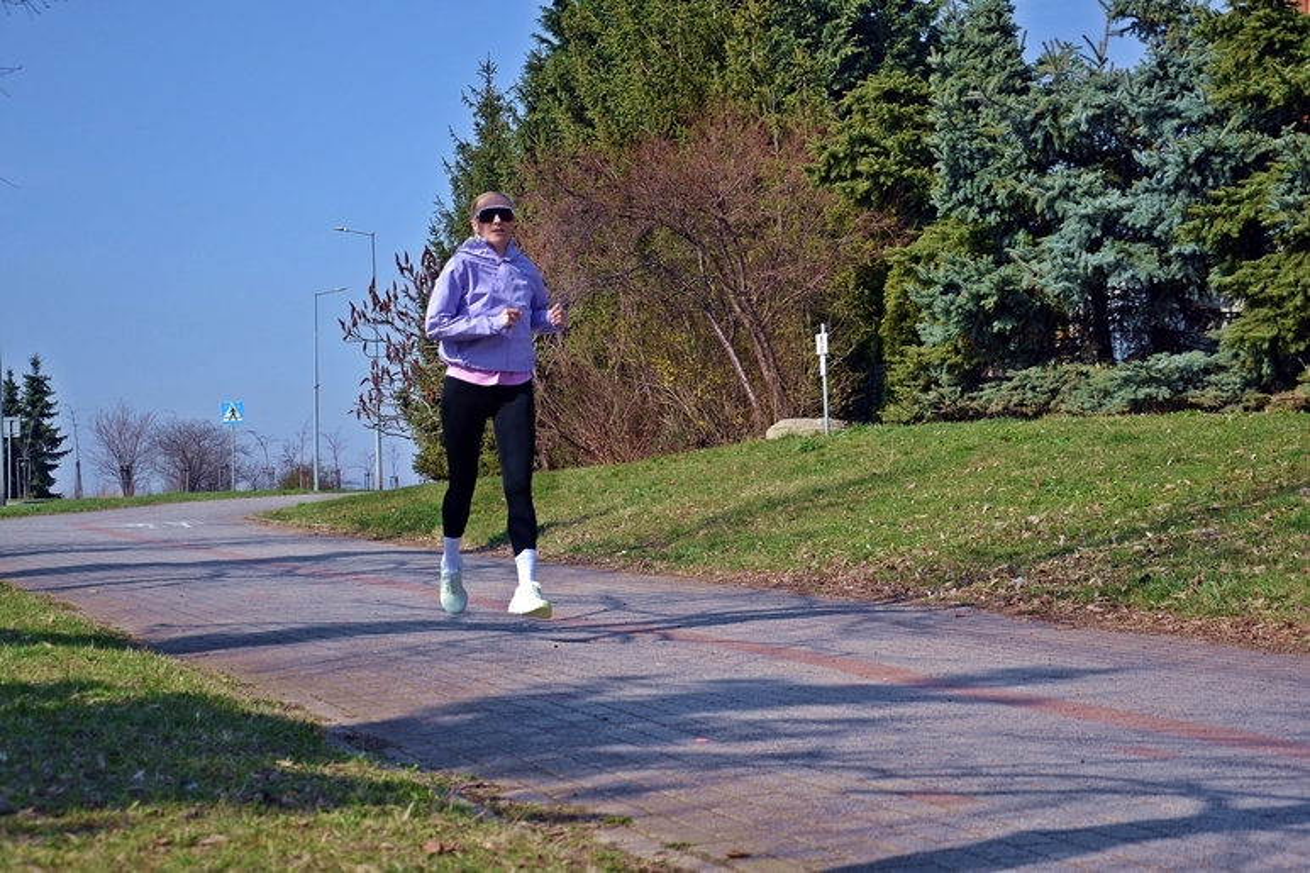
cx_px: 655
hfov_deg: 27.0
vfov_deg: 18.2
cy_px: 436
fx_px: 2728
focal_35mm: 75
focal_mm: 50
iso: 400
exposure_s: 1/1600
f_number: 6.3
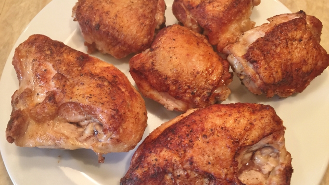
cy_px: 98
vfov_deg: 36.6
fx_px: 279
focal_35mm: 32
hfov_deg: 61.0
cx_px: 164
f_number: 2.2
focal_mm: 4.15
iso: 50
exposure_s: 1/15
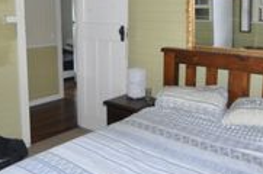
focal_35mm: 39
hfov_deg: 49.5
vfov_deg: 33.6
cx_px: 147
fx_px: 284
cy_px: 50
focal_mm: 10
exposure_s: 1/60
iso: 800
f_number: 4
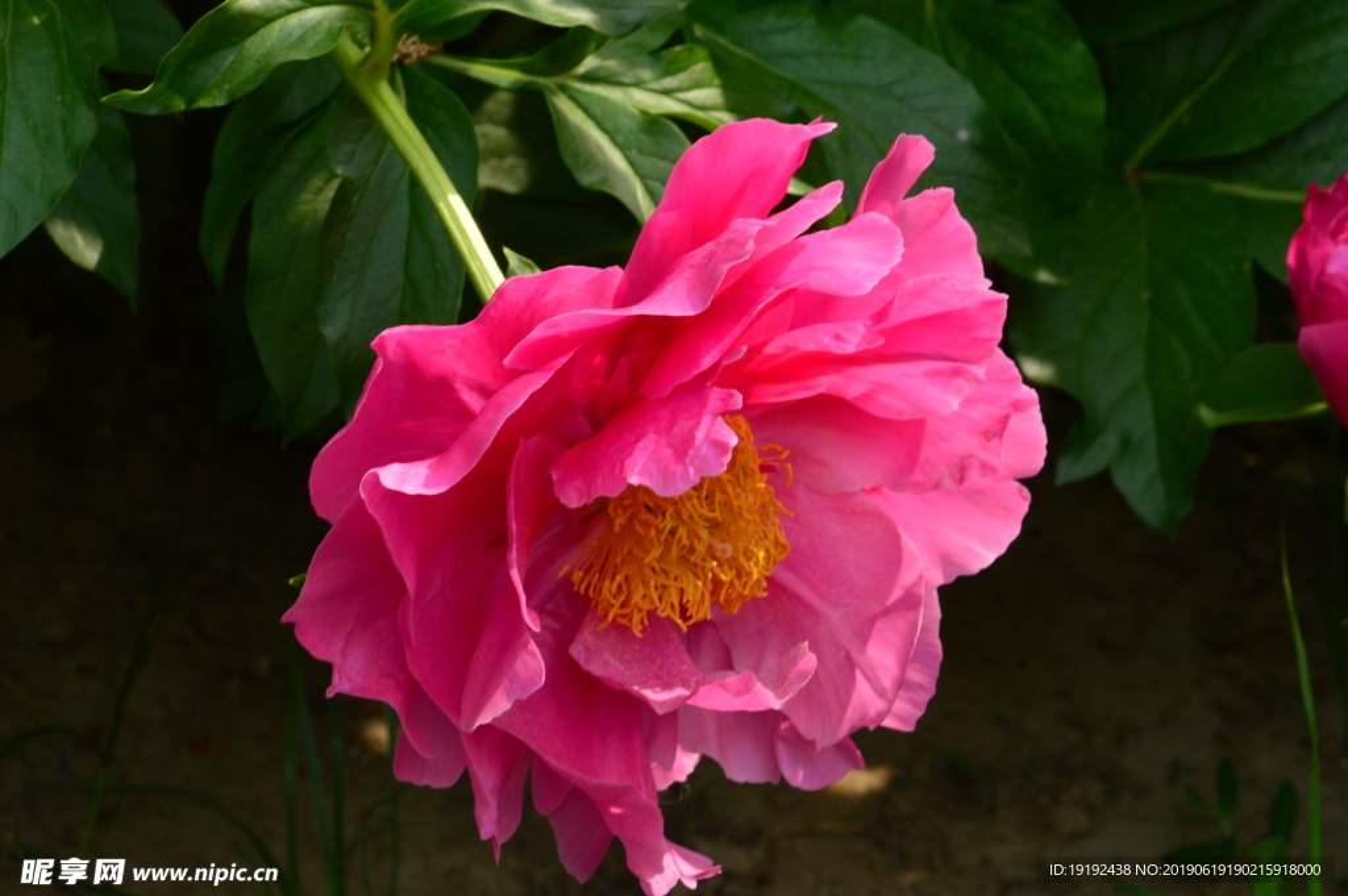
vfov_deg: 3.8
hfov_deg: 5.7
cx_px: 674
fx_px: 13469
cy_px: 448
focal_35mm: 360
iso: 200
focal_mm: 240
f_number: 20
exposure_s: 1/40
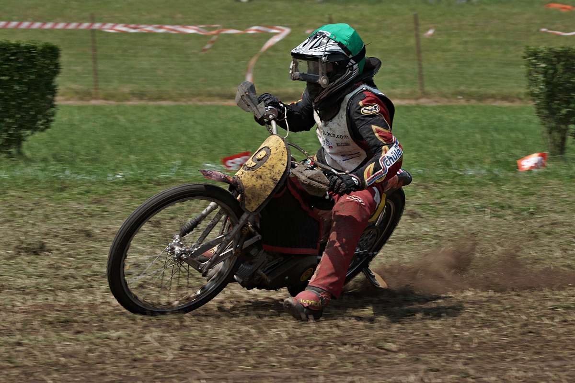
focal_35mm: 225
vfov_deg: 6.1
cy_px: 192
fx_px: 3593
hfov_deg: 9.1
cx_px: 288
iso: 200
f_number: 9
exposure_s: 1/800
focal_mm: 150
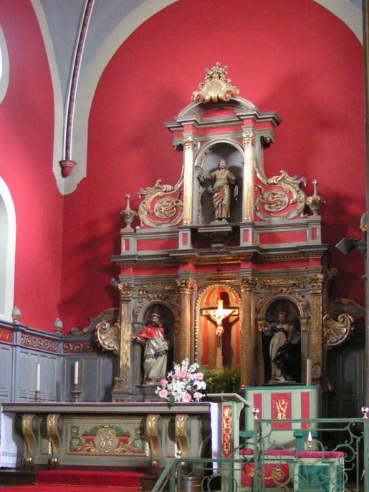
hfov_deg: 24.8
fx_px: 839
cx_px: 191
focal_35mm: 59
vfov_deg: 32.5
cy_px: 323
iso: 400
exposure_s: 1/4
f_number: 2.8
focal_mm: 5.8
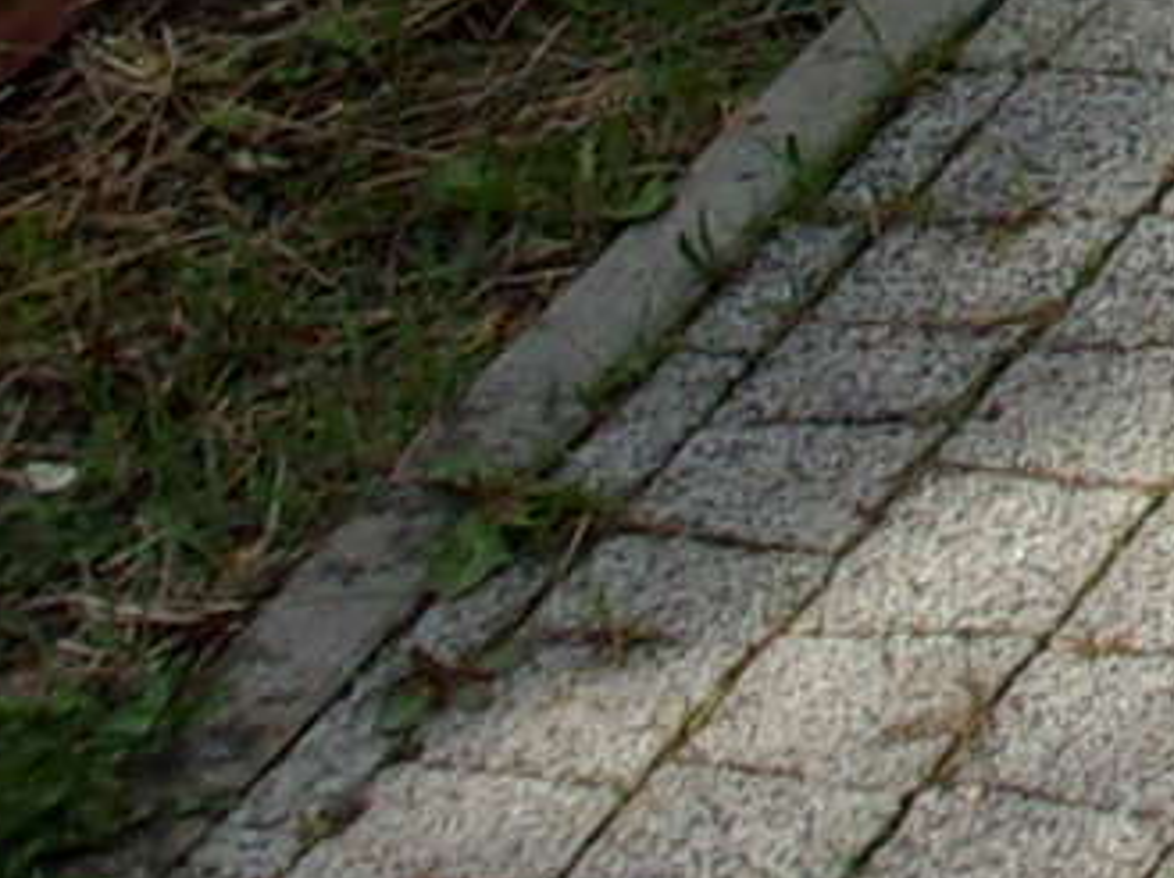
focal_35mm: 284
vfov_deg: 5.1
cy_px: -1146
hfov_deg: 6.5
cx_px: 3083
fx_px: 9621
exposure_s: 1/90
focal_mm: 6.4
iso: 80
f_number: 11.8
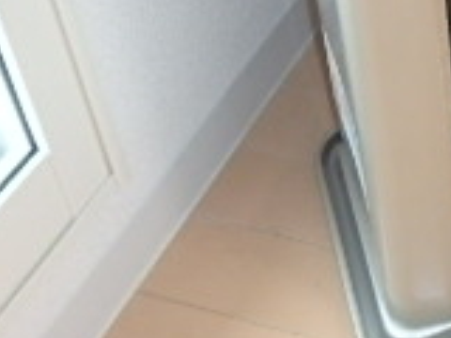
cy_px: -141
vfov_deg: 16.3
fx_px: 1094
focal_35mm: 84
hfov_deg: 20.8
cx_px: 617
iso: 400
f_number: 3.5
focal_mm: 3.7
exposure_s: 1/30
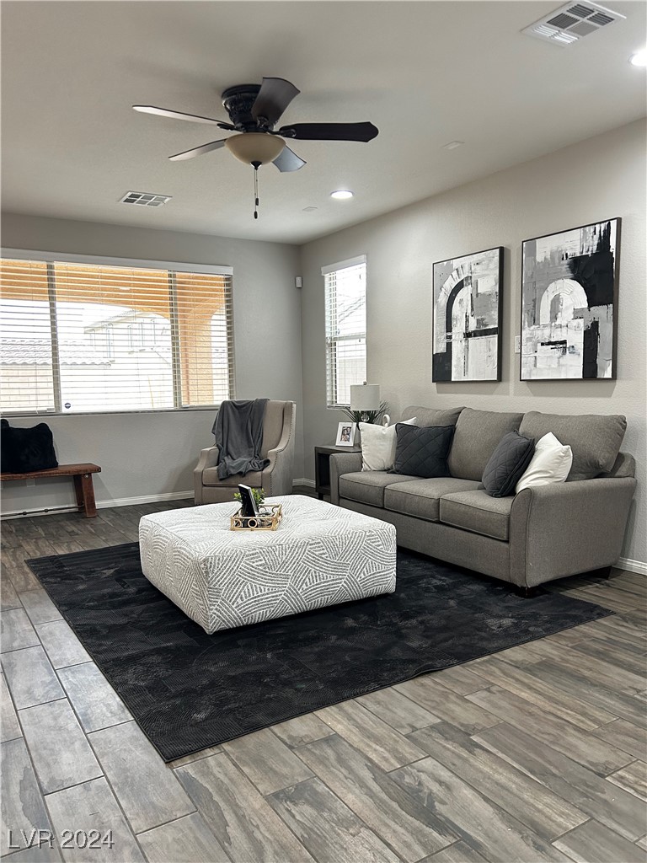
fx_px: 648
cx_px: 324
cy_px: 432
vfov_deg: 67.3
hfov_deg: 53.1
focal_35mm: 26
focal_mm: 5.7
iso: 160
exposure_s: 1/60
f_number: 1.5
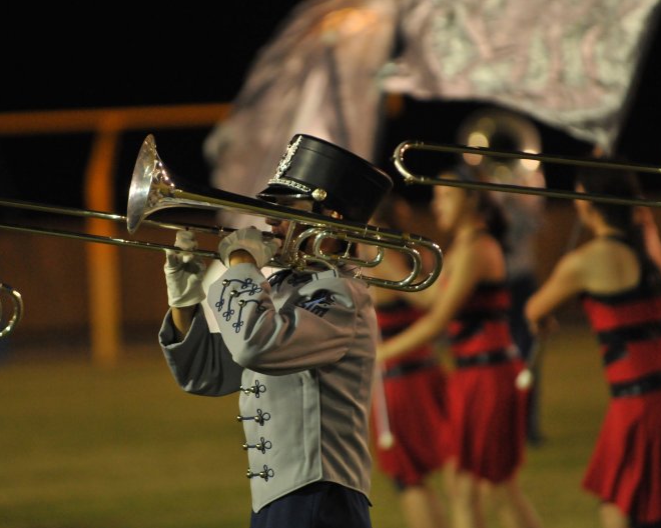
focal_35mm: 341
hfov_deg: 5.7
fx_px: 6671
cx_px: 287
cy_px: 264
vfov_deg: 4.5
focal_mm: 200
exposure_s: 1/250
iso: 1600
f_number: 2.8
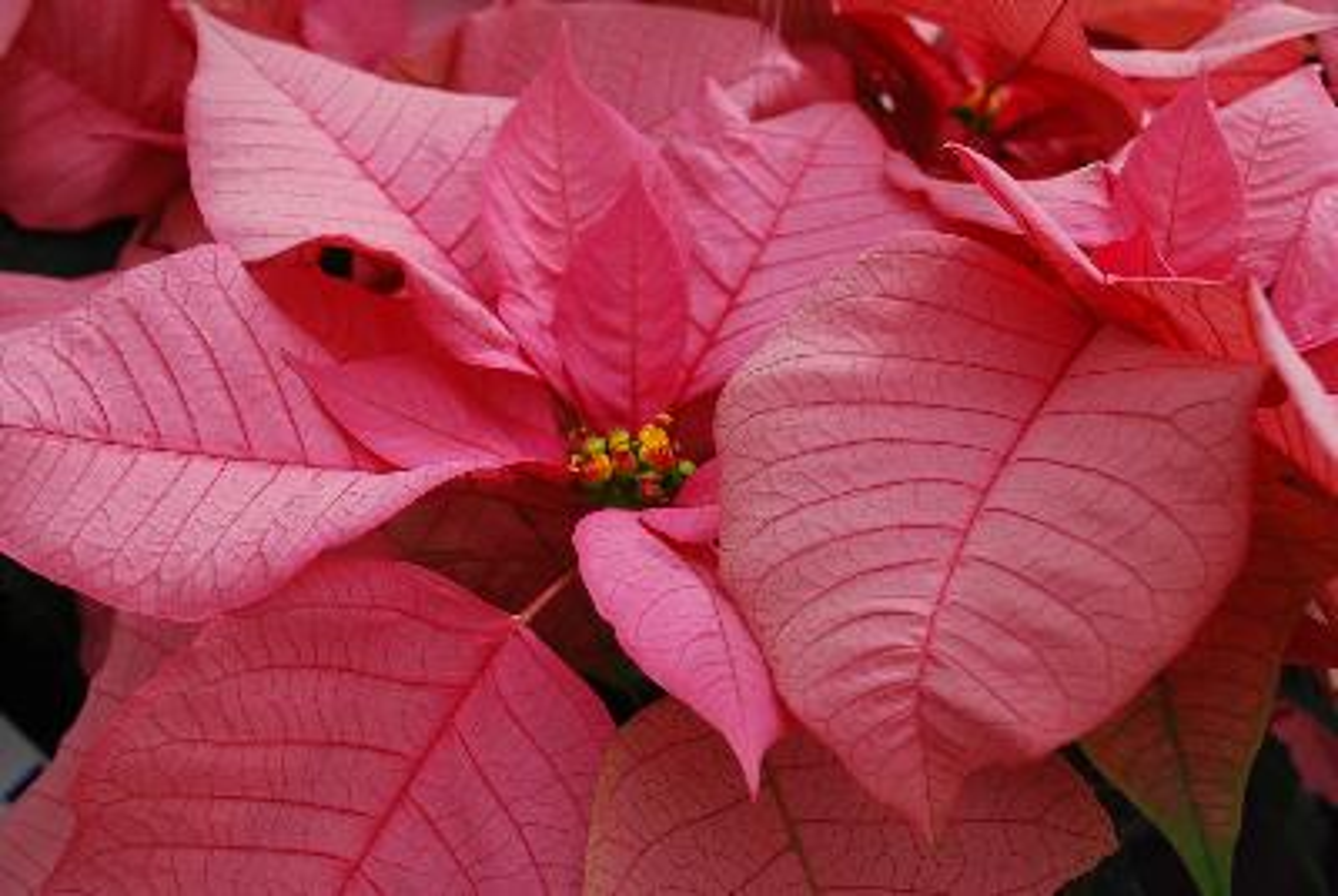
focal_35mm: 51
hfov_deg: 38.8
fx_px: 1898
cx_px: 669
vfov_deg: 26.6
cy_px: 448
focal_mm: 34
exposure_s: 1/60
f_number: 8
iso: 125
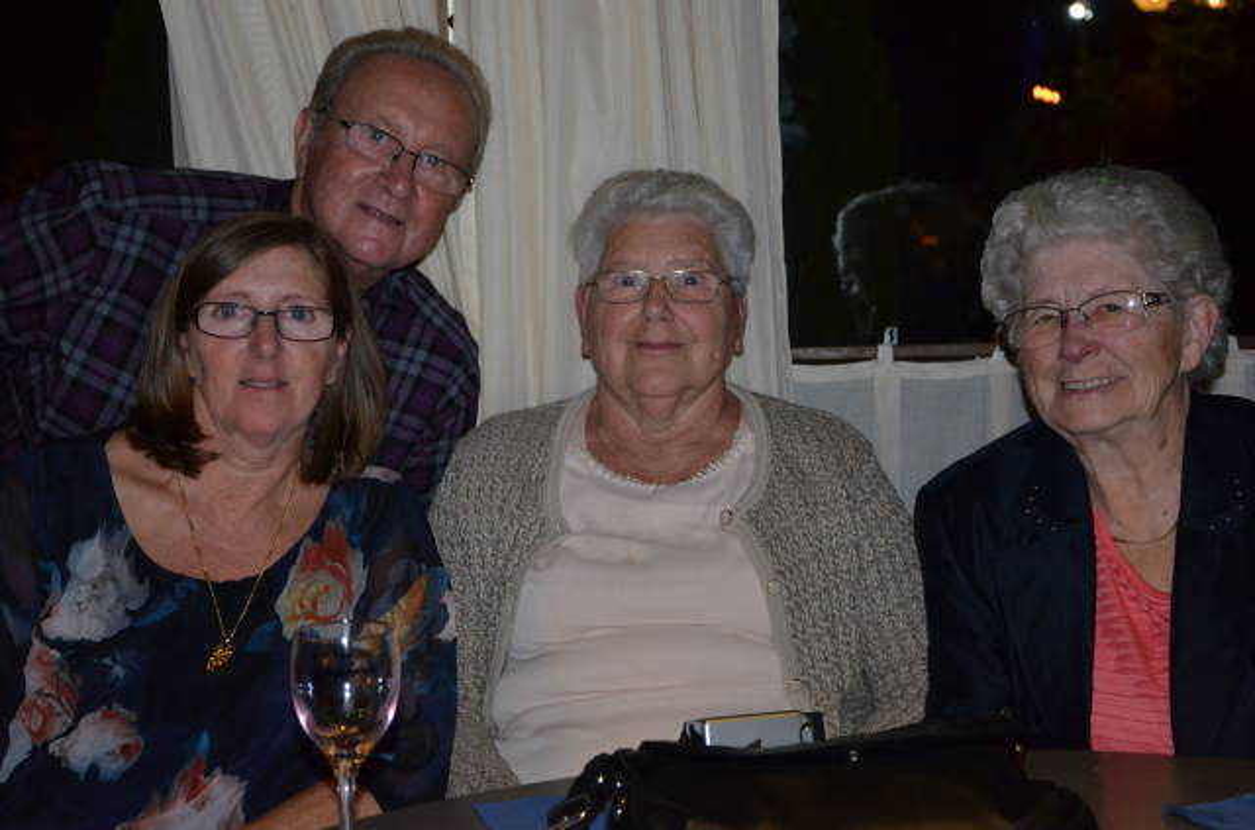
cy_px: 415
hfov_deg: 29.9
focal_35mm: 68
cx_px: 628
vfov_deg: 20.0
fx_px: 2347
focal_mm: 45
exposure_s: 1/60
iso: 1600
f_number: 4.8
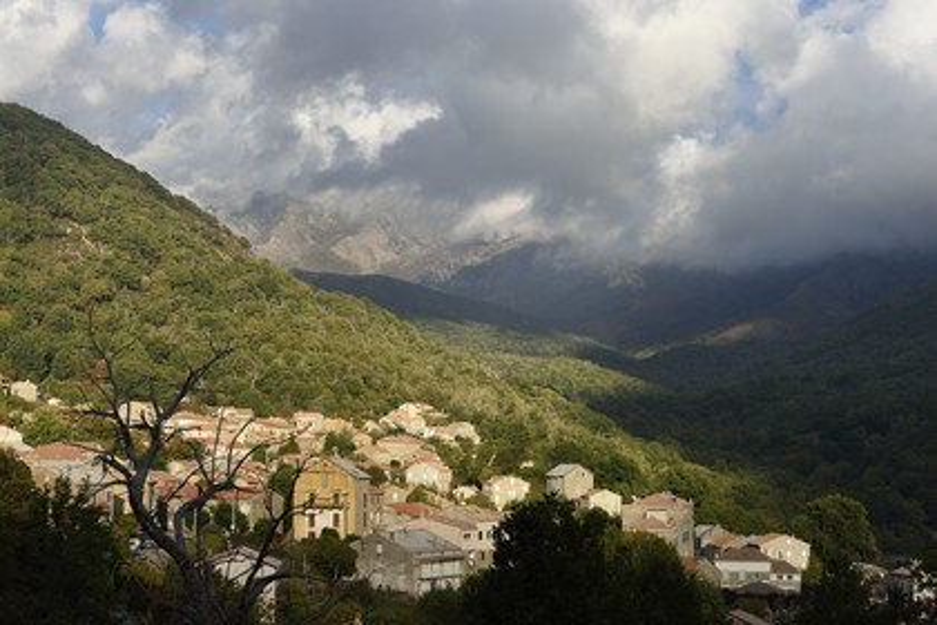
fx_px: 1822
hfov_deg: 28.8
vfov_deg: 19.5
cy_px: 312
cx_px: 468
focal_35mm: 70
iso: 200
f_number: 11
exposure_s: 1/250
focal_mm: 70
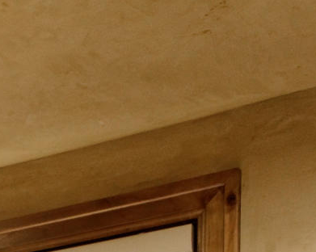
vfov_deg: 9.3
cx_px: -362
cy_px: 711
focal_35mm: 137
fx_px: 1280
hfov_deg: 12.1
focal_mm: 19
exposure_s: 1/1.3
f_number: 6.3
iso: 800
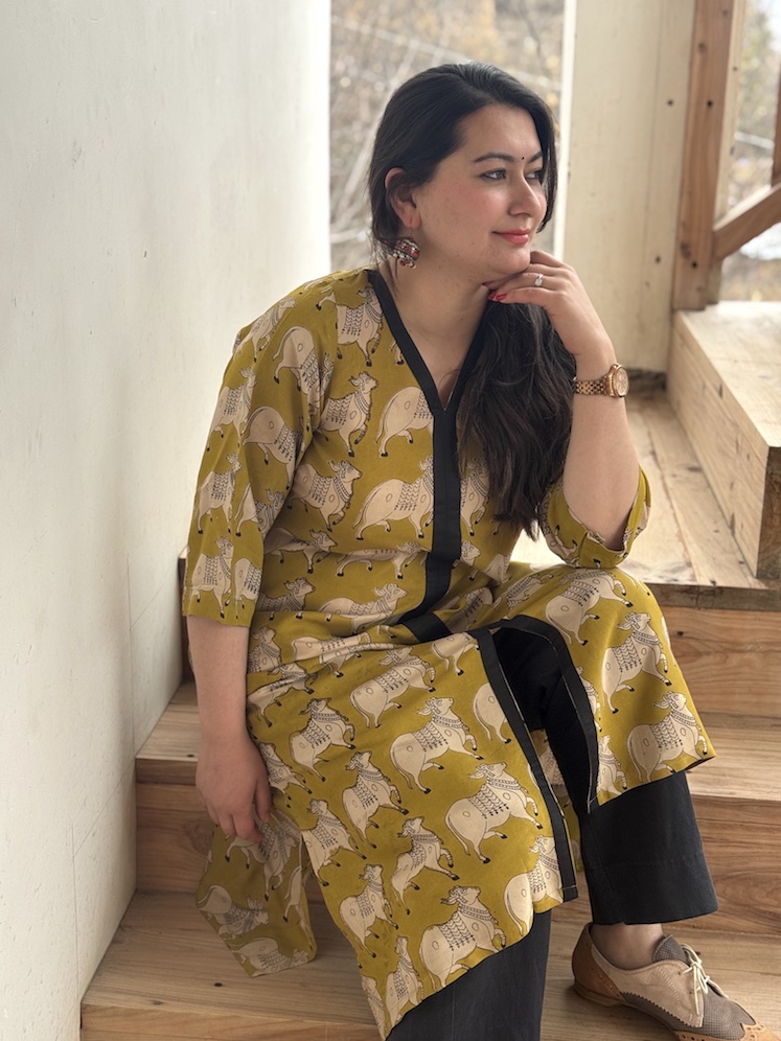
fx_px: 1444
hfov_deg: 30.3
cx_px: 390
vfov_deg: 39.7
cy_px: 520
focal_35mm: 48
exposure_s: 1/268
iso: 64
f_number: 1.78
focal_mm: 6.76
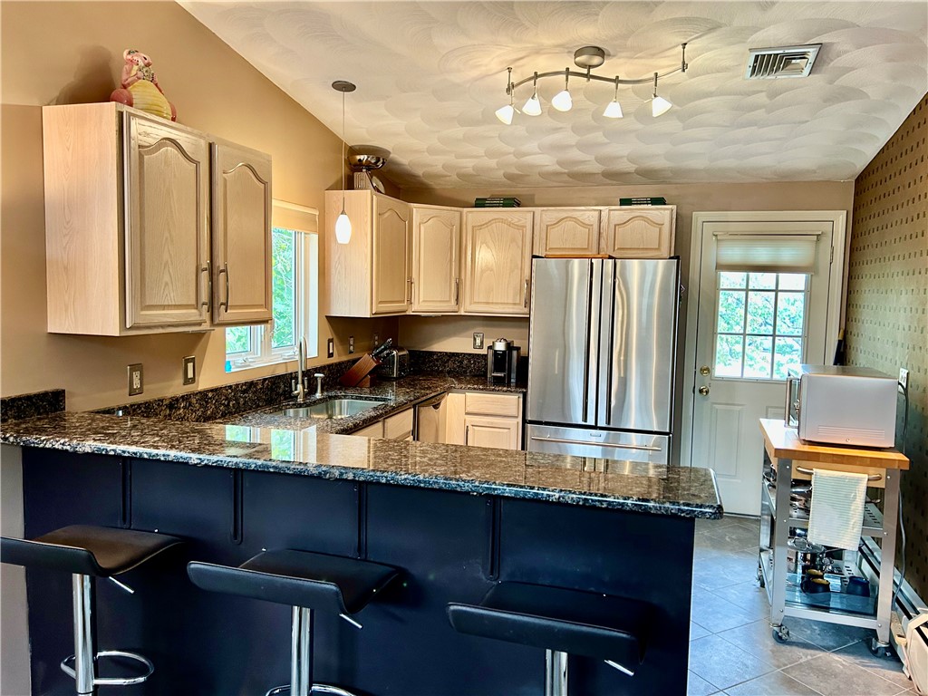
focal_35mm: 26
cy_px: 348
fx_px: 697
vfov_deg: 53.1
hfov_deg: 67.3
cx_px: 464
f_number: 1.5
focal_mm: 5.7
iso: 200
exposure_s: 1/60
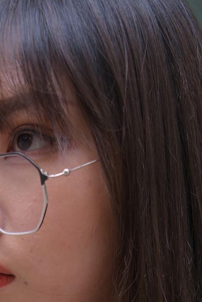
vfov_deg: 19.1
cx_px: 11
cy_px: 468
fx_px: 774
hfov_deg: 14.7
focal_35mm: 92
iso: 200
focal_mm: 24
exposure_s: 1/160
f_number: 3.5
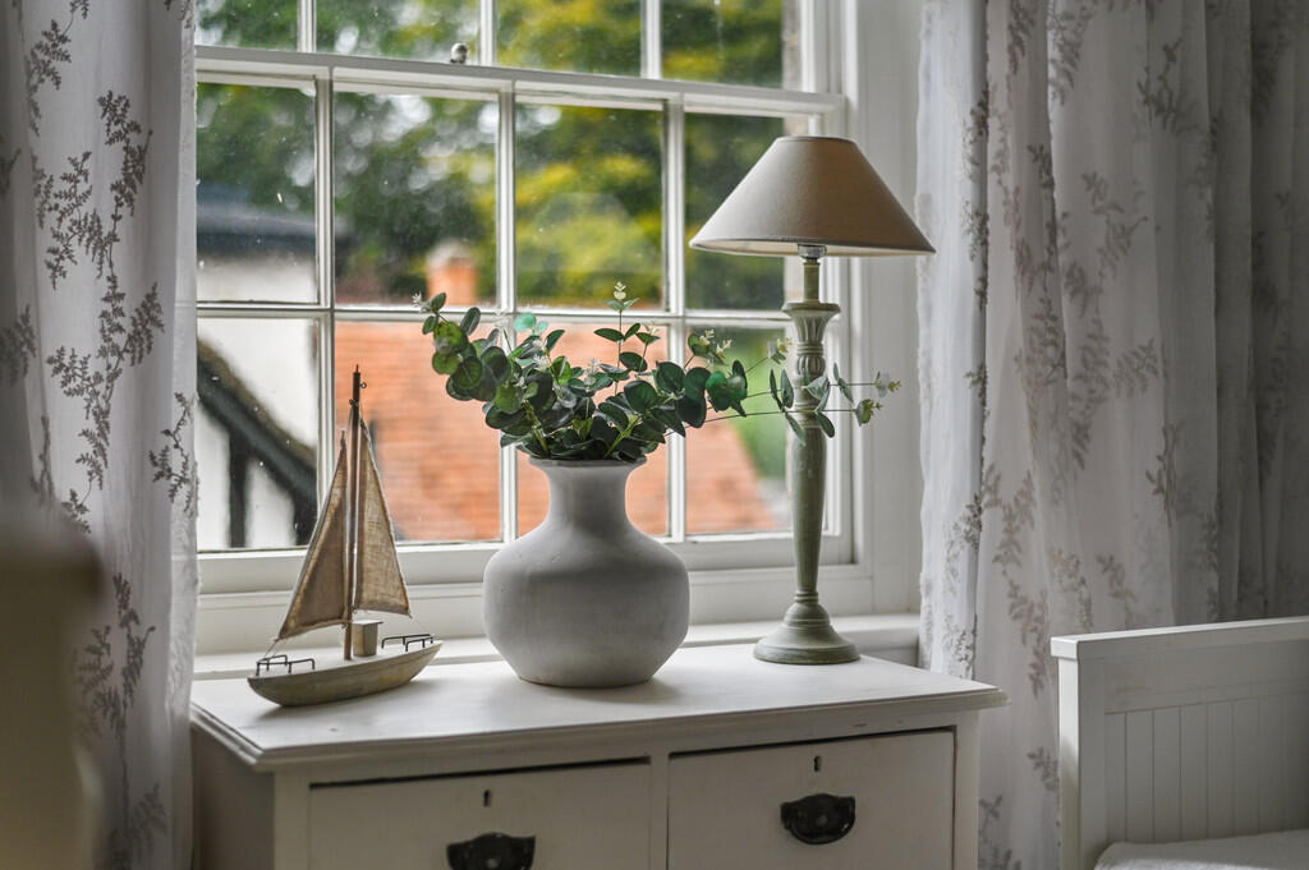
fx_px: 1817
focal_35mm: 50
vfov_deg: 26.9
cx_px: 654
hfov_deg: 39.6
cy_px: 435
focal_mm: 50
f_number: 1.8
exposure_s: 1/160
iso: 400
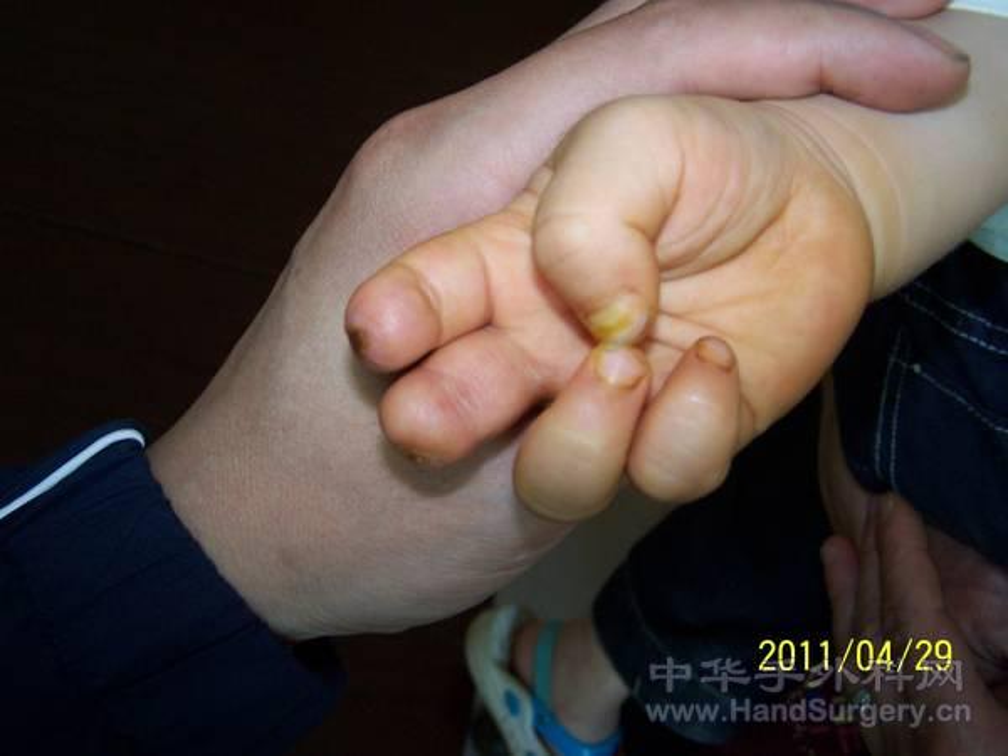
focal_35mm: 38
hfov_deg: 49.0
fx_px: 1107
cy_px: 378
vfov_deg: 37.7
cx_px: 504
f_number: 2.8
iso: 140
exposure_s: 1/60
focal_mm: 6.3
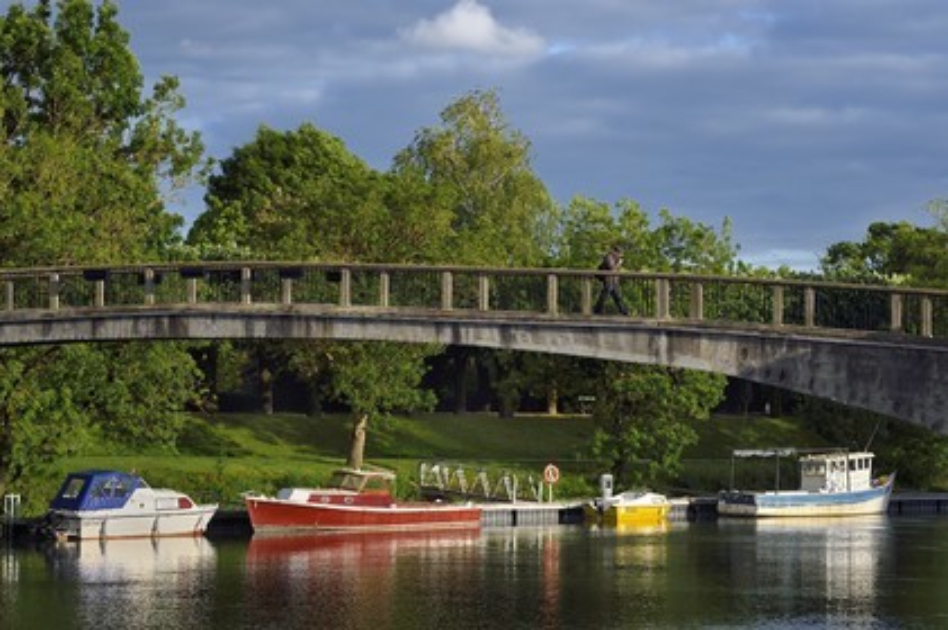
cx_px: 474
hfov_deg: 18.6
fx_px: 2894
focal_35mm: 110
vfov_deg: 12.4
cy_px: 315
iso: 200
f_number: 10
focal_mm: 110
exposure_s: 1/250
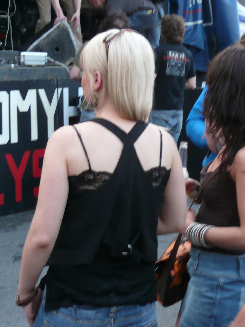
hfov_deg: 17.2
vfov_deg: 22.8
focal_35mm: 86
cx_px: 122
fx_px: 812
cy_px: 164
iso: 200
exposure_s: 1/30
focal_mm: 11.8
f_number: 4.6
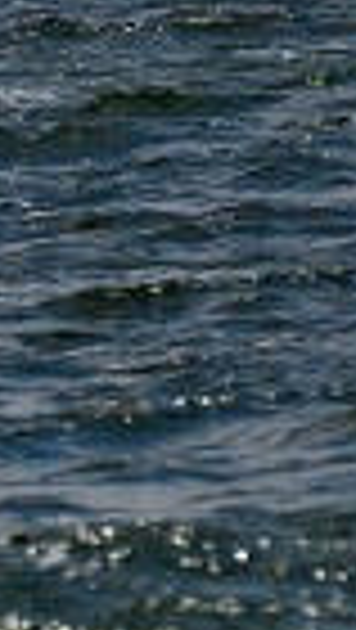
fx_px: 33667
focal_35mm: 2011
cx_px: -1692
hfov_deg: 0.6
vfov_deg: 1.1
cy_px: 457
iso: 560
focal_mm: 180
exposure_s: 1/8000
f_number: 5
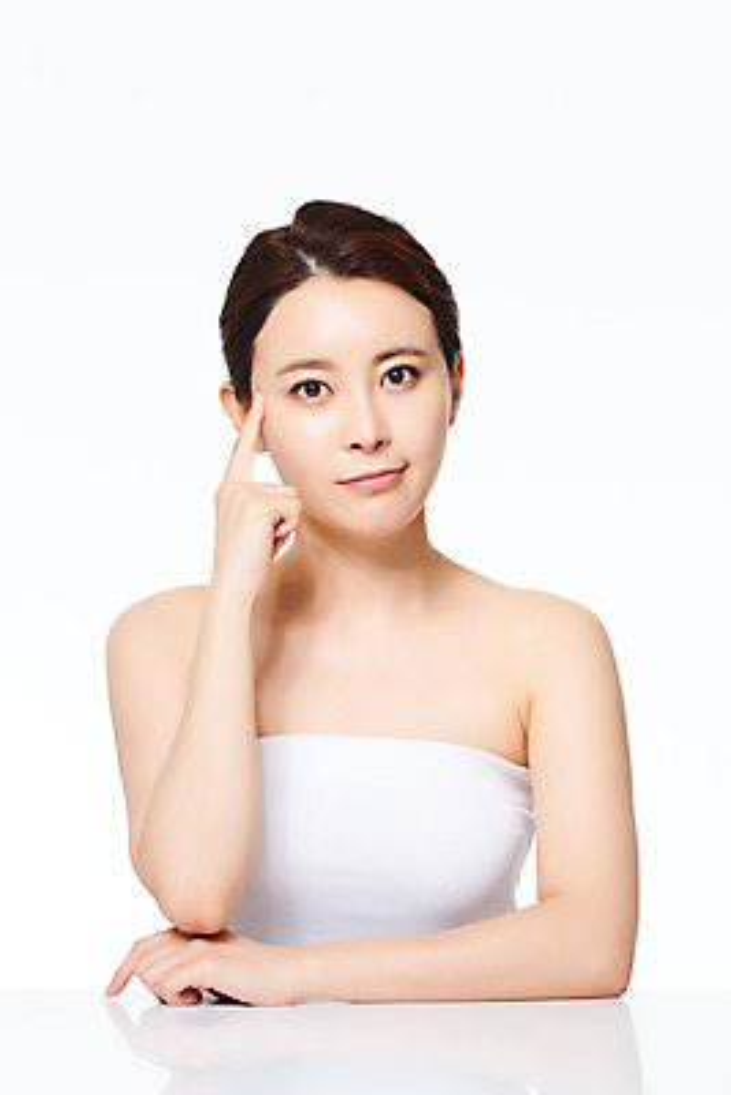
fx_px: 3195
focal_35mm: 105
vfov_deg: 19.4
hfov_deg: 13.1
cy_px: 548
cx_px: 366
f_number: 16
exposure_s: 1/125
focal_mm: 105
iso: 64
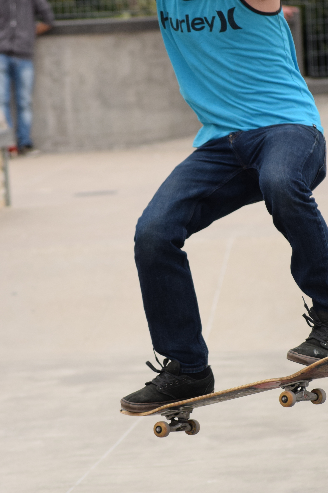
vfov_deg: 7.2
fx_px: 3922
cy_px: 277
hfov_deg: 4.8
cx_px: 149
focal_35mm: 287
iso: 640
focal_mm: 116
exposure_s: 1/1600
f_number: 4.8
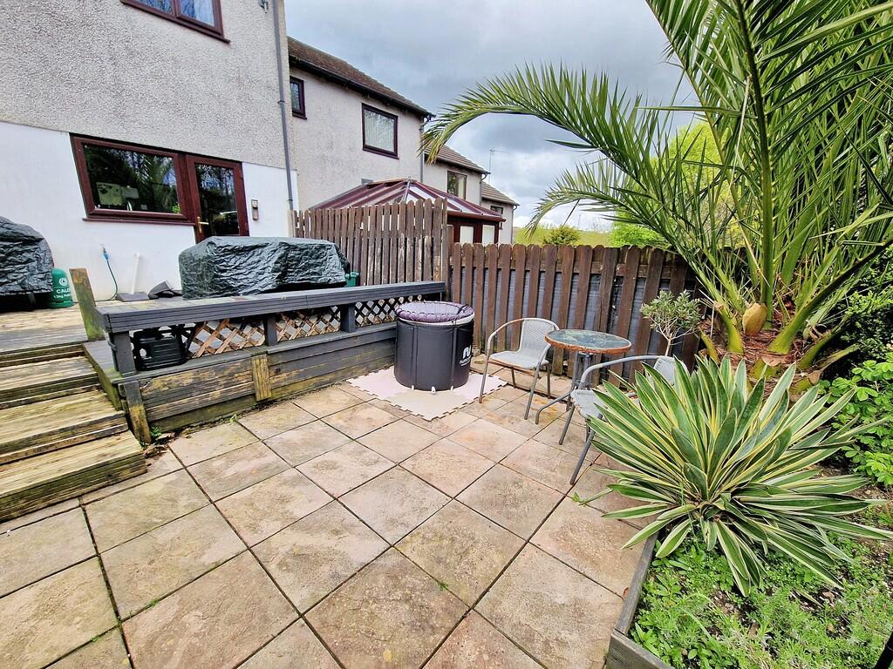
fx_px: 335
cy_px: 334
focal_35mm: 13
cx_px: 446
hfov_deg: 106.2
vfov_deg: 89.9
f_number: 2.2
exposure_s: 1/526
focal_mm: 2.2
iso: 50
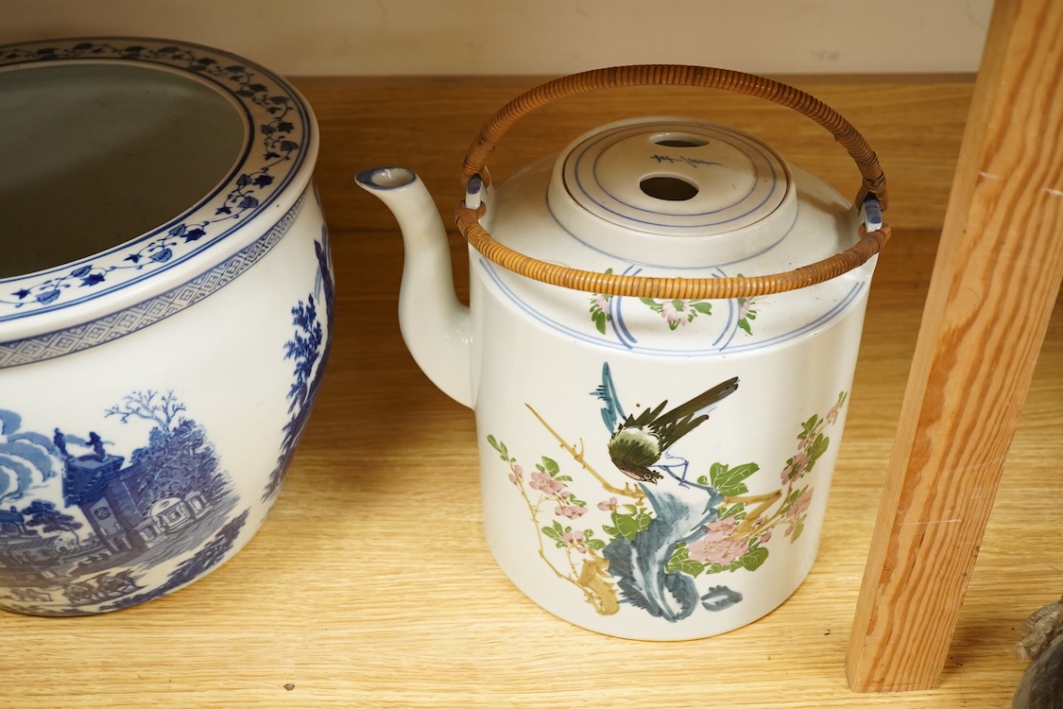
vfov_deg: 29.9
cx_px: 532
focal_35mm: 45
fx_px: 1329
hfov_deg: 43.6
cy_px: 354
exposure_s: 1/125
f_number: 6.3
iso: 2000
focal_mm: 30
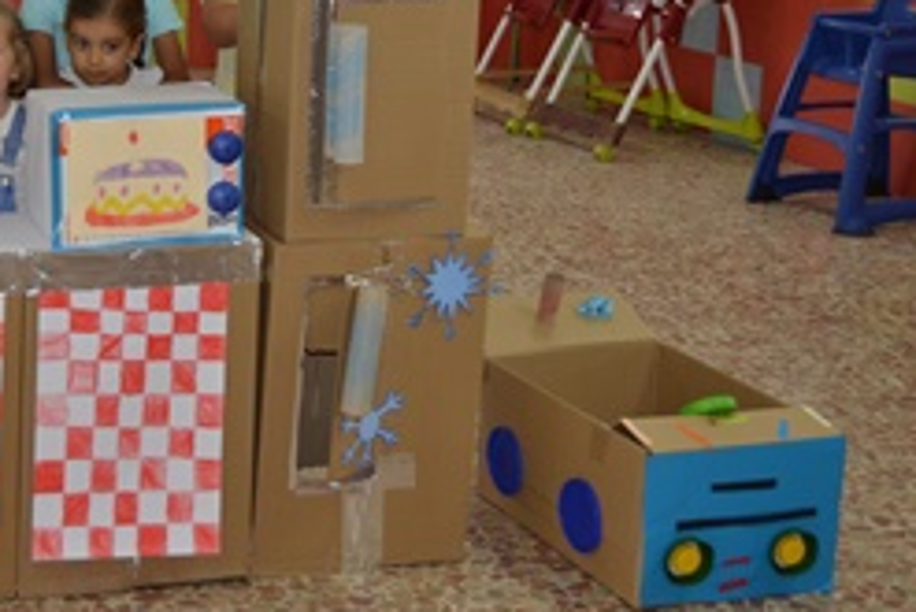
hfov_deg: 27.7
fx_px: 1808
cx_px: 152
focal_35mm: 71
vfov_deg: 19.0
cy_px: 126
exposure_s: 1/80
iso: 400
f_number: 4
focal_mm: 26
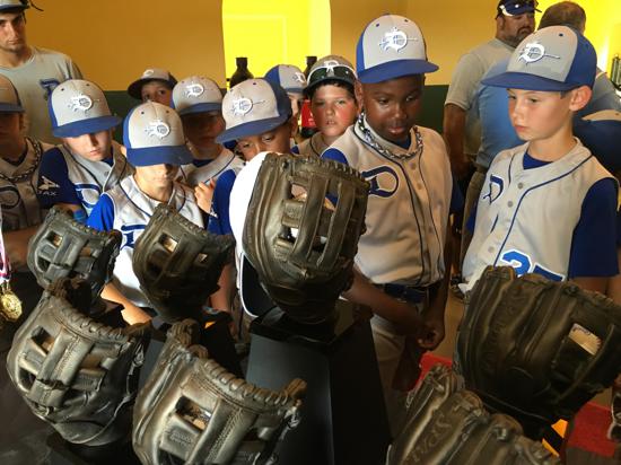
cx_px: 310
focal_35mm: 29
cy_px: 232
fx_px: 520
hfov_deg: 61.7
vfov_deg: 48.2
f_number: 2.2
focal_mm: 4.15
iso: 125
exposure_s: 1/30
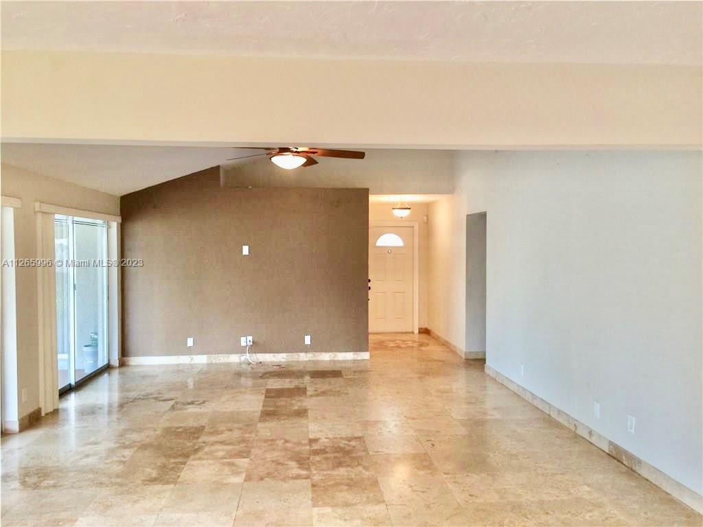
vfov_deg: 48.2
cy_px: 264
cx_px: 352
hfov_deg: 61.7
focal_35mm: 29
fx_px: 589
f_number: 2.2
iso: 125
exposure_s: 1/30
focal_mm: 4.15
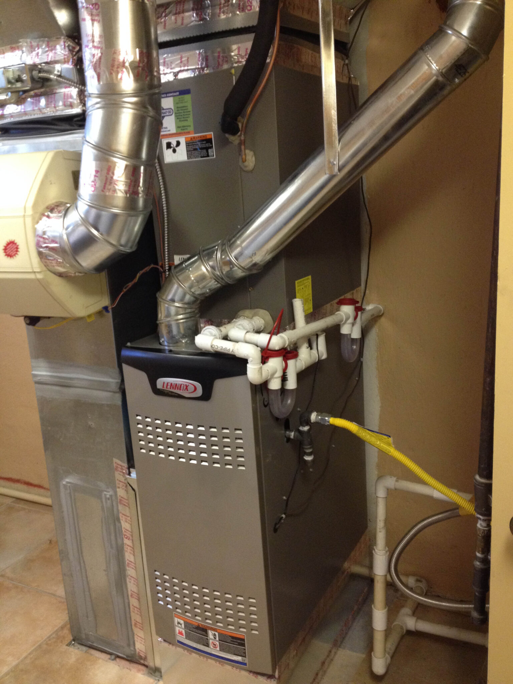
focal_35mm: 35
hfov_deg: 40.7
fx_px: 692
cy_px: 342
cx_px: 256
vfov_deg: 52.6
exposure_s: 1/20
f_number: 2.4
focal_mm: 4.28
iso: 250
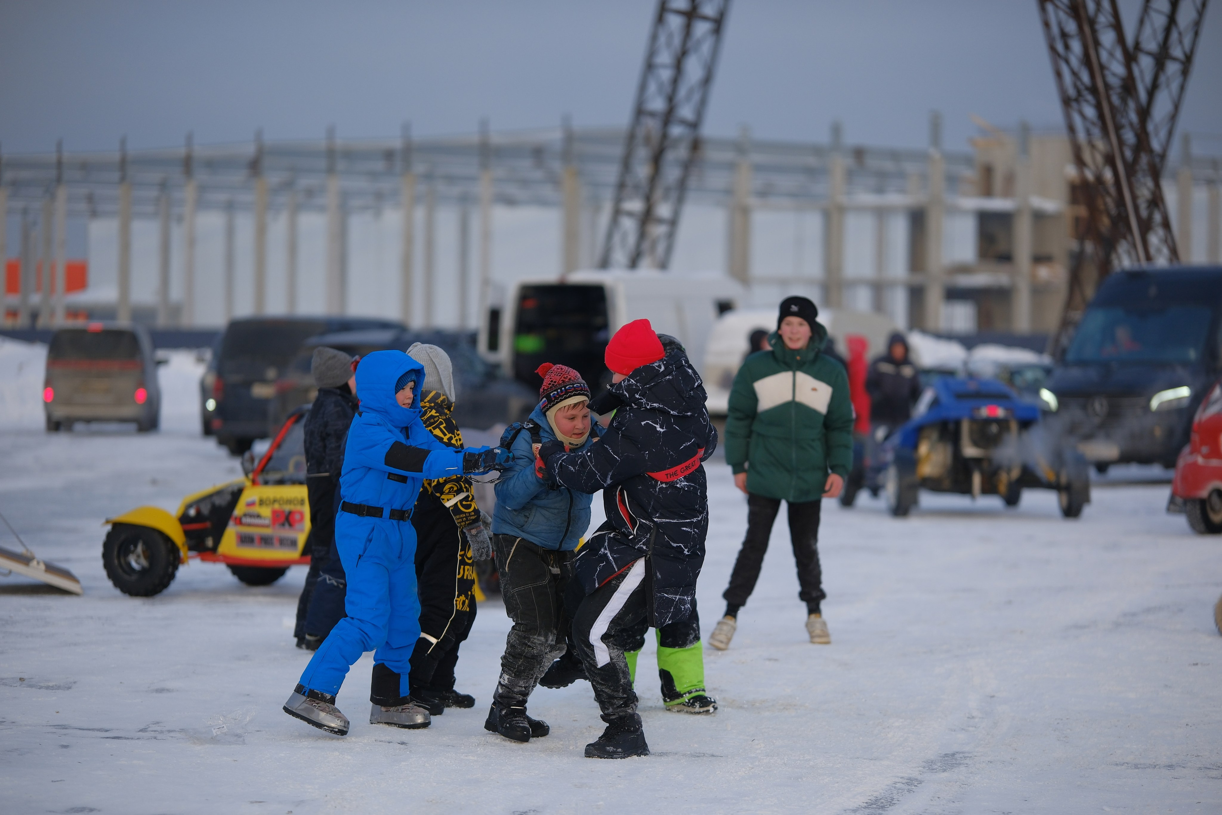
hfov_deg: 18.1
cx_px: 611
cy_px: 408
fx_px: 3836
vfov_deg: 12.1
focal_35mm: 113
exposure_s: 1/5800
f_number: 1.2
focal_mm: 75
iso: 160
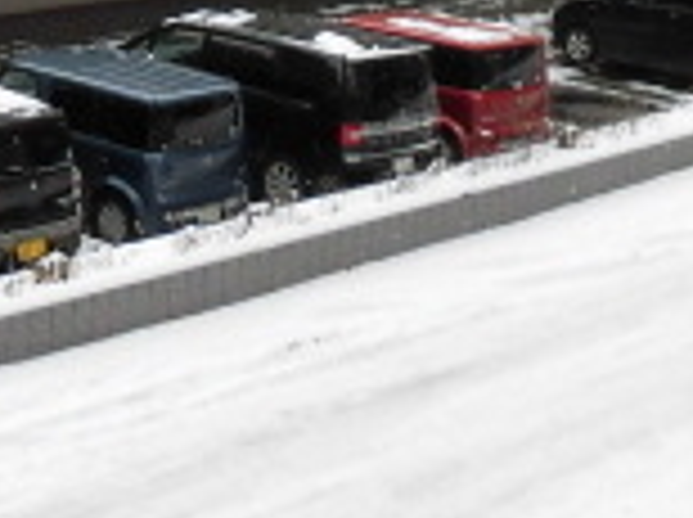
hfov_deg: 19.1
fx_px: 1999
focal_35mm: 100
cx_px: -14
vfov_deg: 13.1
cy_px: -455
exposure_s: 1/500
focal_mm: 4.3
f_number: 3.1
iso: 100
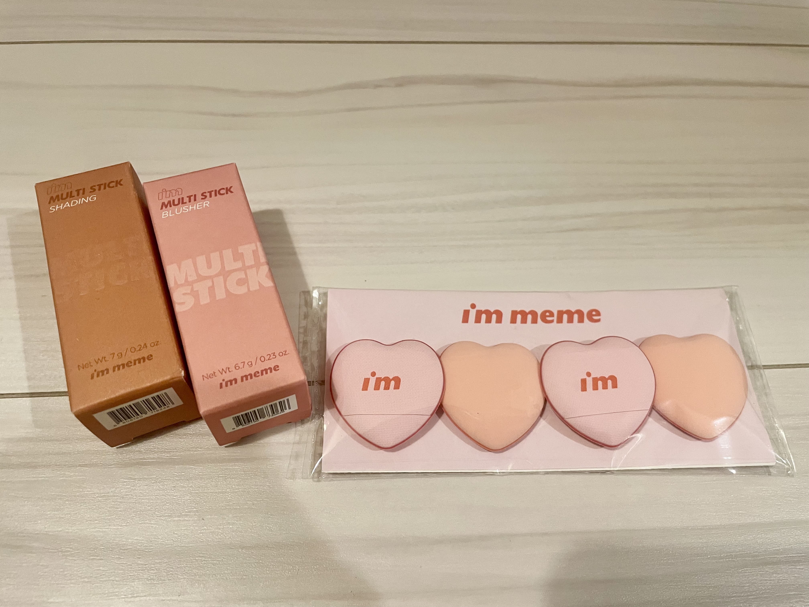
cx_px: 404
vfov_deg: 53.1
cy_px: 304
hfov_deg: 67.3
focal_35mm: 26
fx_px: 608
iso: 320
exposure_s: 1/50
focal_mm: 4.2
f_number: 1.6
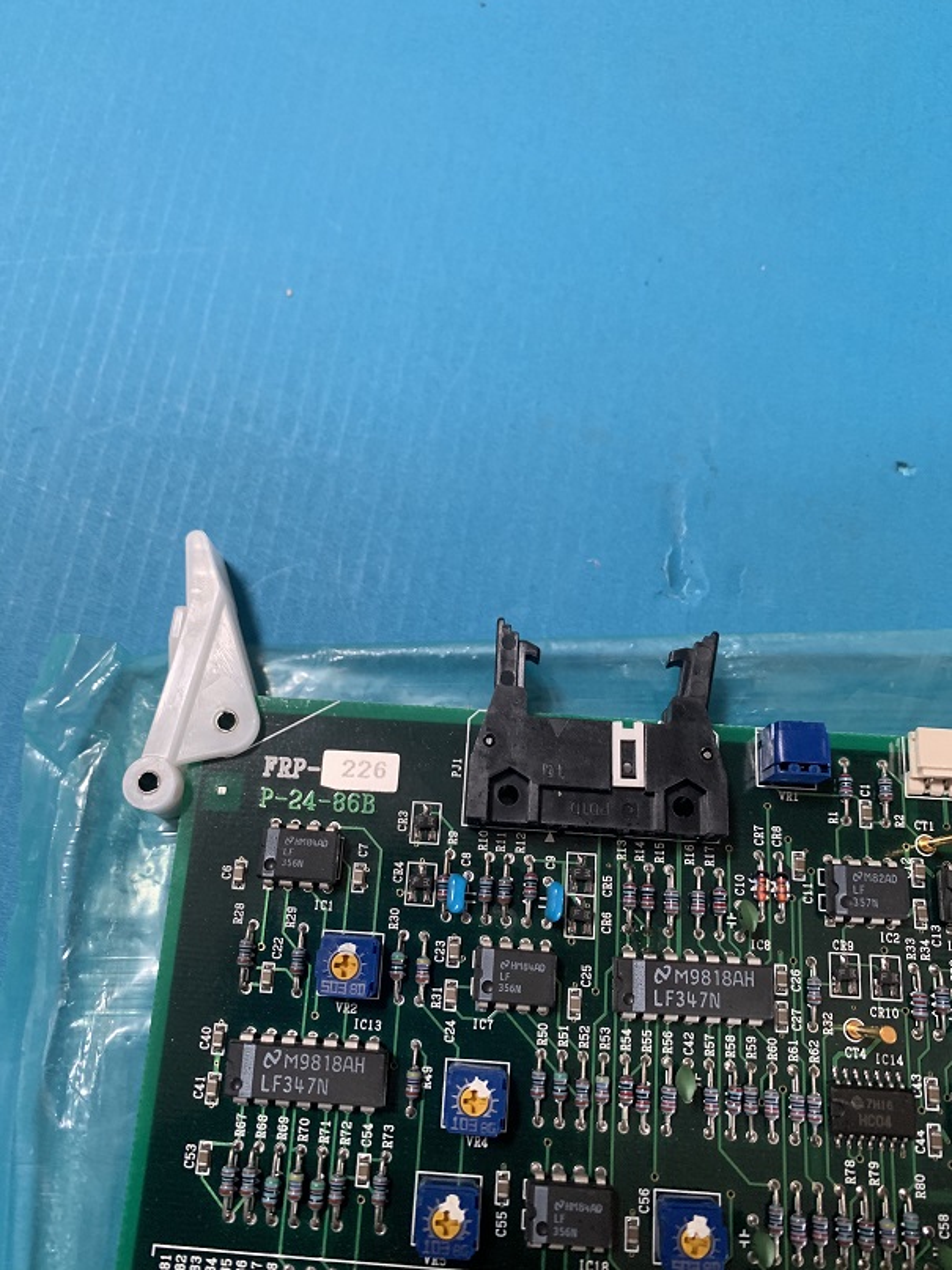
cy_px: 635
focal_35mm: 26
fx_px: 954
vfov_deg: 67.3
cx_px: 476
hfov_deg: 53.1
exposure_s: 1/60
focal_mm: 4.25
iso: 320
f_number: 1.8
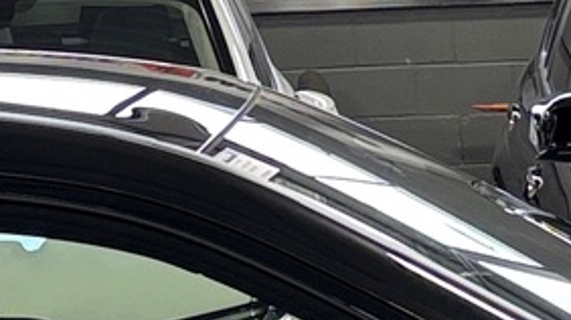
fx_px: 3116
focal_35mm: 206
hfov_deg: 10.4
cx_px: 77
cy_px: 0
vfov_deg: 5.9
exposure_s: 1/60
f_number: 1.6
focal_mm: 5.96
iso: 80
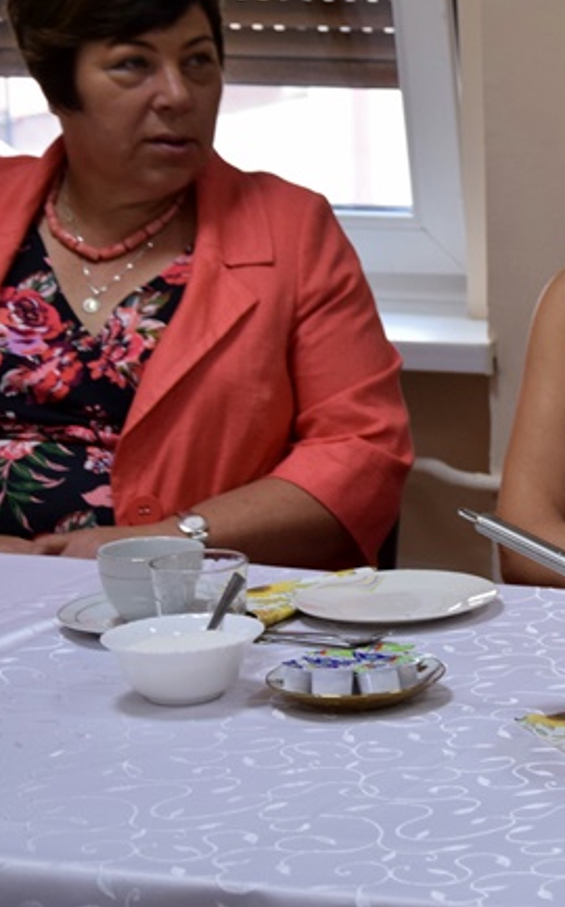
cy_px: 295
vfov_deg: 14.6
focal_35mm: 143
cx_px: 760
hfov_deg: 9.0
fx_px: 3530
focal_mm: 45
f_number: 4.8
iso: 560
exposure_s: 1/60
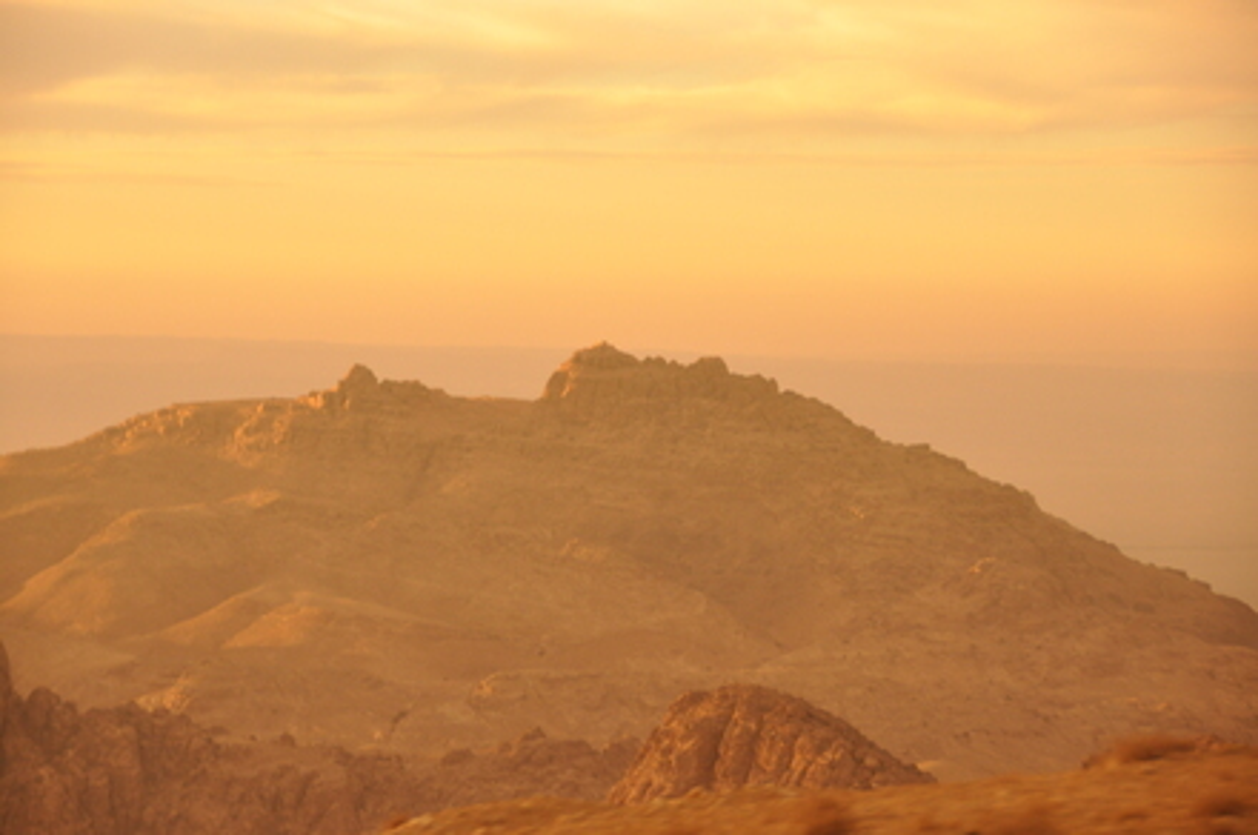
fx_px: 4711
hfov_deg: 15.2
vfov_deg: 10.1
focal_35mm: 135
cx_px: 629
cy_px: 418
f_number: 5.3
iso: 800
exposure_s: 1/160
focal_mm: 90
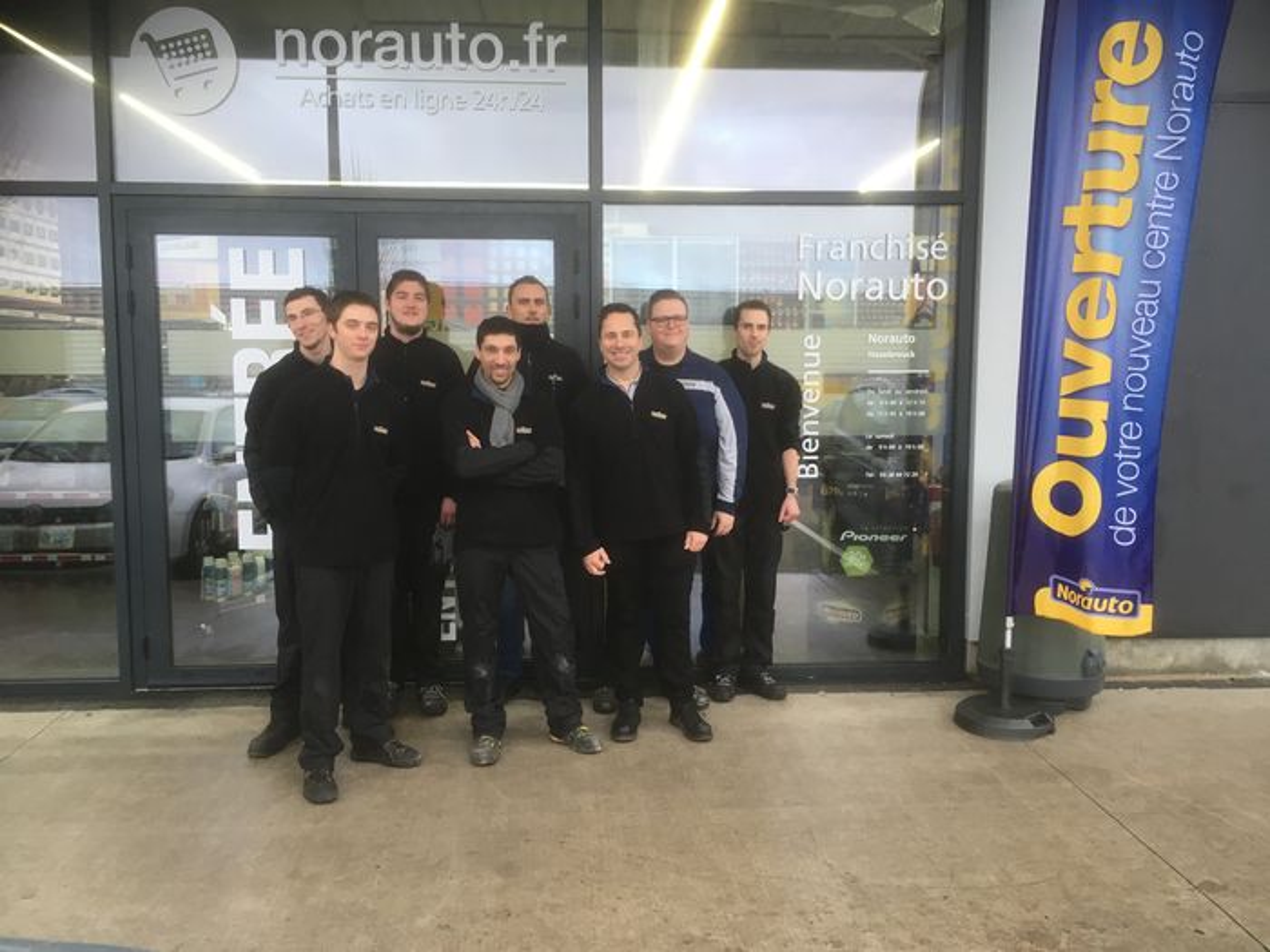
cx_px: 635
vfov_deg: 48.2
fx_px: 1064
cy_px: 476
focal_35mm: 29
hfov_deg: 61.7
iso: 25
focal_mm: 4.15
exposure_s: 1/33
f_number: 2.2
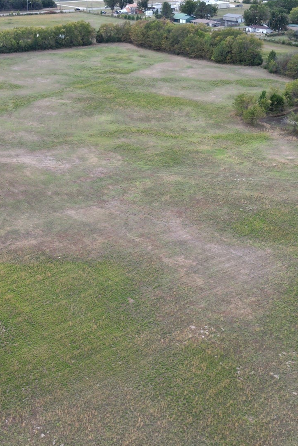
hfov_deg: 30.4
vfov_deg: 44.5
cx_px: 119
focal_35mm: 44
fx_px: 546
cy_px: 225
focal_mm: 6.72
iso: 100
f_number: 1.7
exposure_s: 1/160
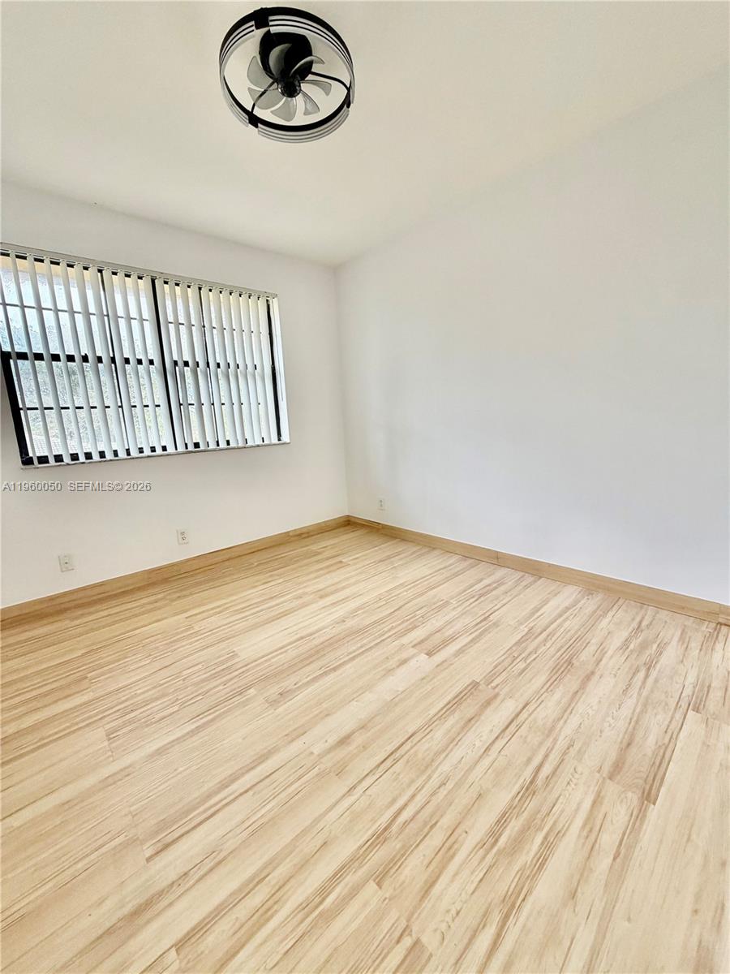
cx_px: 365
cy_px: 487
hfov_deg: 85.7
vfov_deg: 102.1
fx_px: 394
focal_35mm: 14
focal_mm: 2.22
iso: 125
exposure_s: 1/121
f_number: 2.2
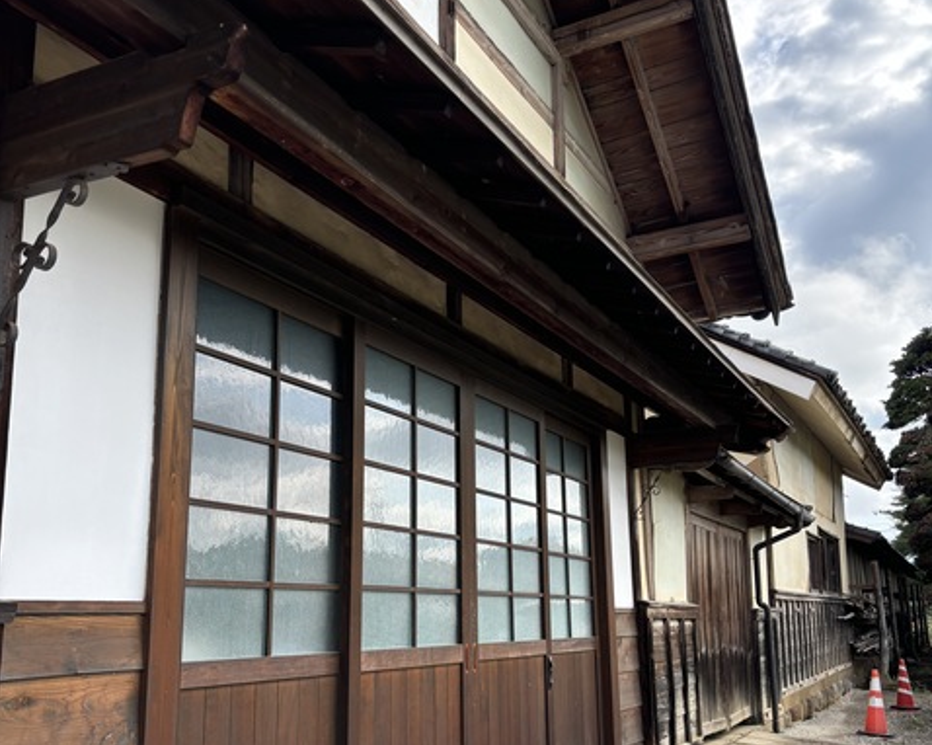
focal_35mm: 34
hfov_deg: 52.9
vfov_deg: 43.2
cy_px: 441
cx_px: 466
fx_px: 937
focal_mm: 5.96
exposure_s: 1/787
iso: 50
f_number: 1.6
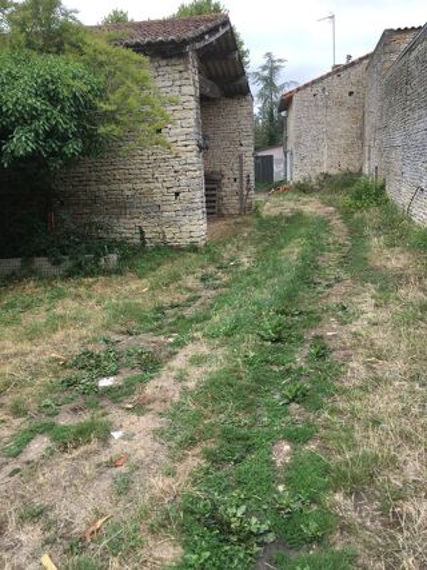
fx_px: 477
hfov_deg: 48.2
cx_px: 214
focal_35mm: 29
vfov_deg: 61.7
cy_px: 285
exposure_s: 1/478
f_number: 2.2
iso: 25
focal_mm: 4.15
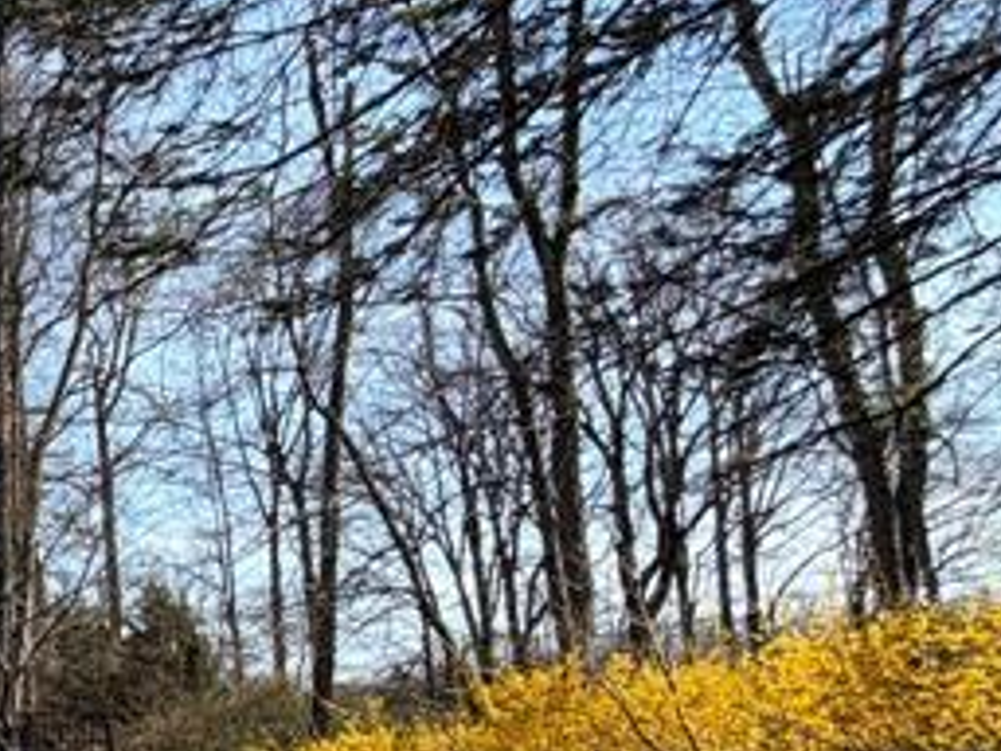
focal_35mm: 56
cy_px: 759
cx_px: -532
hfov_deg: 25.2
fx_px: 1619
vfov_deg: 24.8
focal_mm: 2.22
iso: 40
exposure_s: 1/531
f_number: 2.2
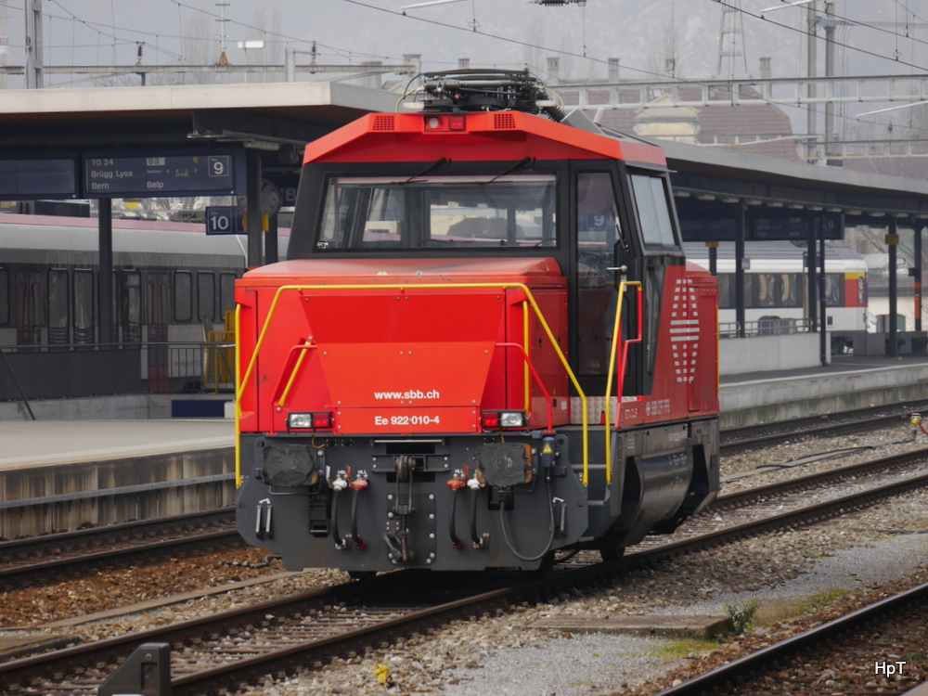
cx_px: 464
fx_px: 6327
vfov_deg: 6.3
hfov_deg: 8.4
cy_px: 348
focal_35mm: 236
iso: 200
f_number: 5.6
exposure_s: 1/250
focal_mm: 118
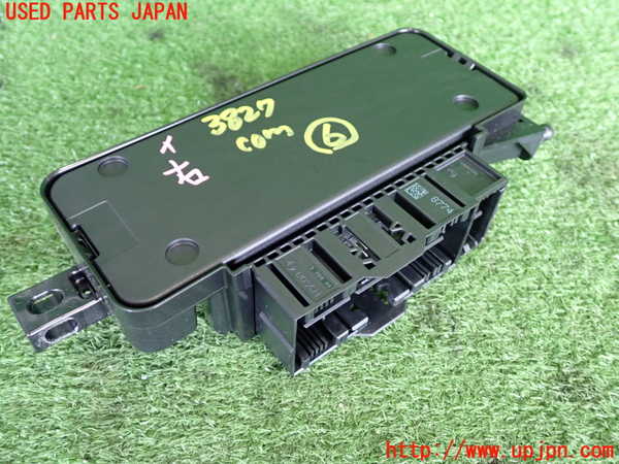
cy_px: 232
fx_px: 572
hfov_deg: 56.8
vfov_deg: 44.2
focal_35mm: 32
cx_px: 310
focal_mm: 5.79
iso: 640
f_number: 2.4
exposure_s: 1/30
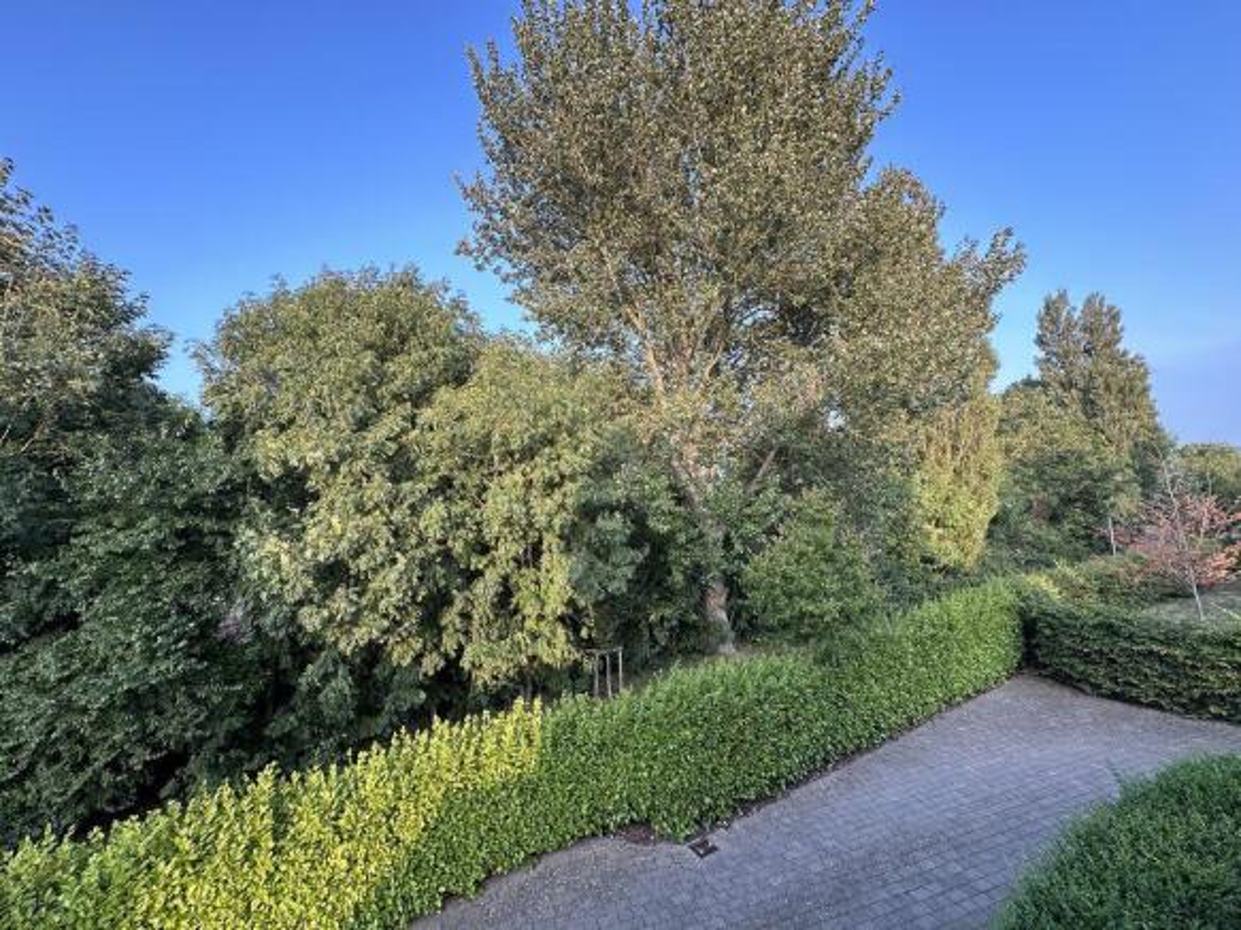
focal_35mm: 14
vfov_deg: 85.7
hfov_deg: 102.1
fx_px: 502
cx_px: 620
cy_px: 465
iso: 40
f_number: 2.2
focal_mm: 2.22
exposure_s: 1/134
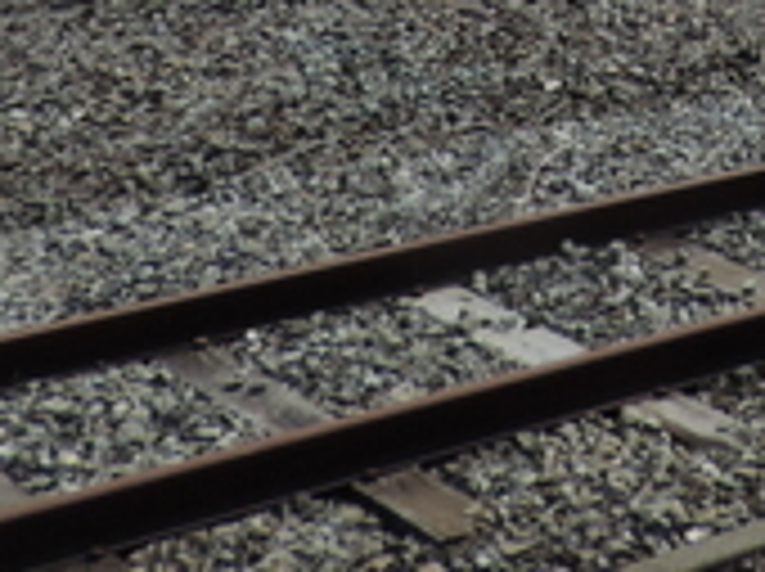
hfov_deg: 16.8
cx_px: 878
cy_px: -676
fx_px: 2494
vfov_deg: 11.4
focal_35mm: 113
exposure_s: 1/1250
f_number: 3.3
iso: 80
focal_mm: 4.3
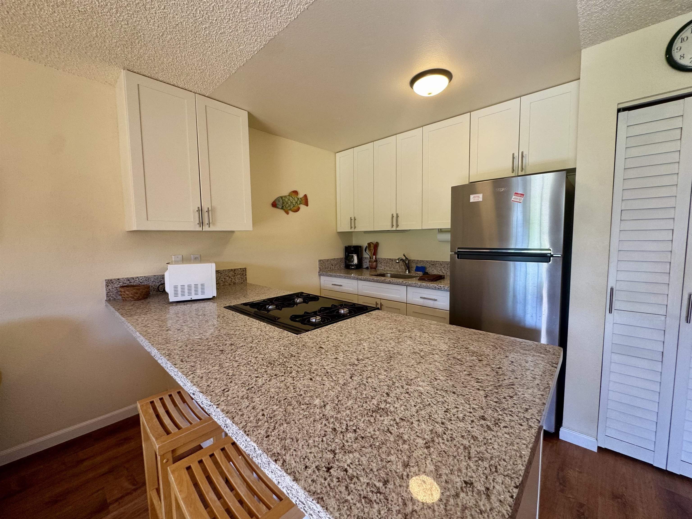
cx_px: 346
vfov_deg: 85.7
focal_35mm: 14
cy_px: 260
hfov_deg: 102.1
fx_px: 280
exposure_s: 1/99
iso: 100
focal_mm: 2.22
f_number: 2.2
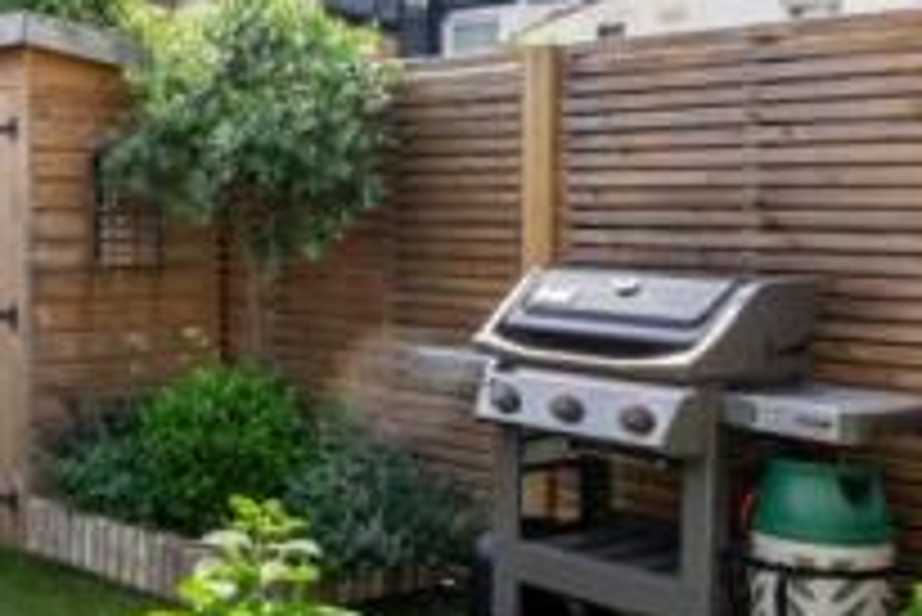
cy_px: 254
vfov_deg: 26.5
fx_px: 1307
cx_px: -16
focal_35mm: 51
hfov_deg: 35.0
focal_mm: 10.7
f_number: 10
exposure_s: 1/160
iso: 200
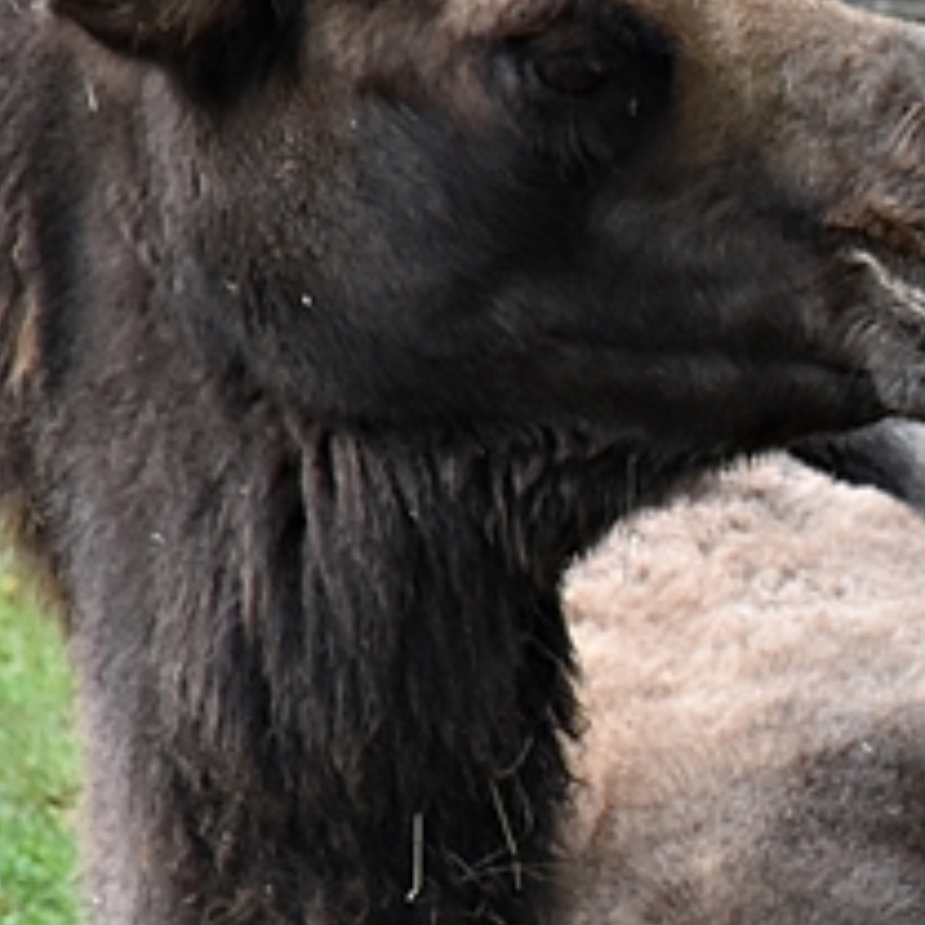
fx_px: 26514
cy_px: 611
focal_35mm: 877
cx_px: 1410
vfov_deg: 2.0
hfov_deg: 2.0
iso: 1100
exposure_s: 1/500
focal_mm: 140
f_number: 5.6
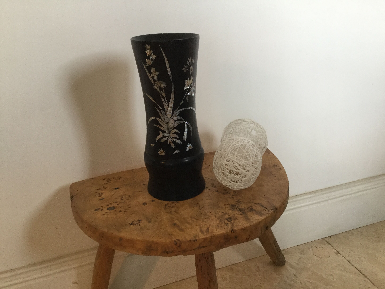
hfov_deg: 58.4
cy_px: 144
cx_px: 192
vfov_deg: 45.4
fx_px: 345
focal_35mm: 31
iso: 80
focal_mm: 3.3
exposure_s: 1/33
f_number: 2.4
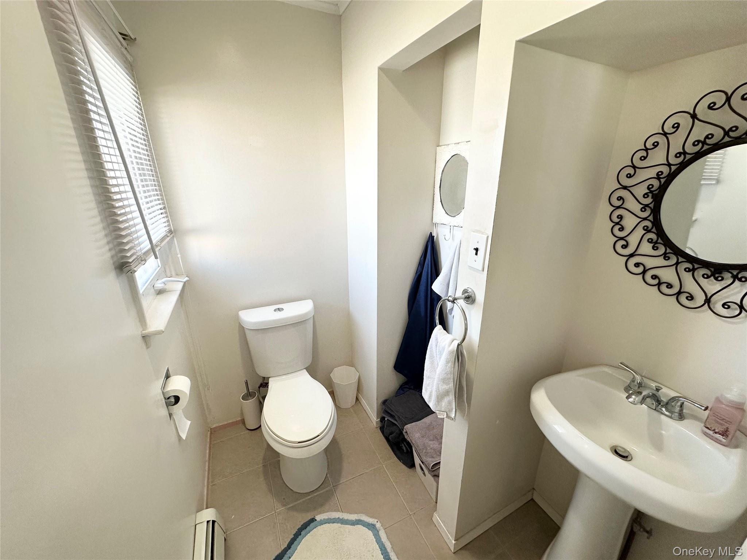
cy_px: 280
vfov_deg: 85.7
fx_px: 302
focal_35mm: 14
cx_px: 374
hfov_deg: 102.1
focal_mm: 2.22
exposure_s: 1/120
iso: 160
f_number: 2.2
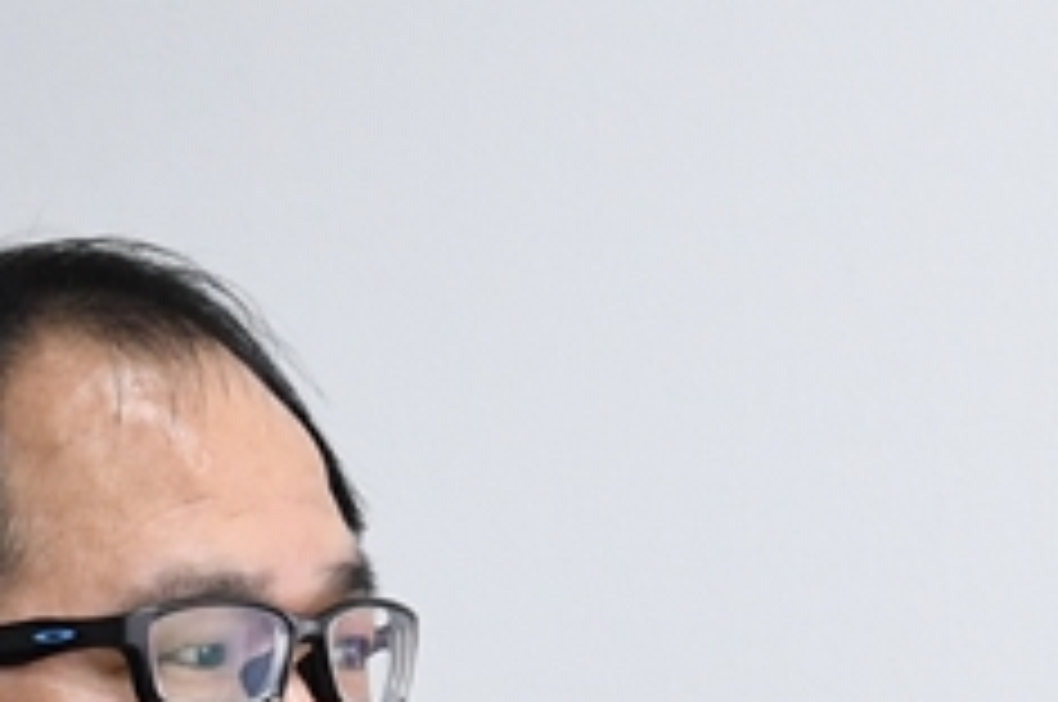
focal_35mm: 157
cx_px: 54
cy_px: 1226
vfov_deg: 8.4
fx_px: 4608
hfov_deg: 13.0
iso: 1600
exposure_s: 1/100
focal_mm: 28
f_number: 4.2
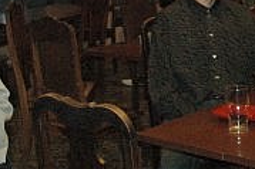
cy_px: -34
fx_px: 644
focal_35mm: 91
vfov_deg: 14.5
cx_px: 145
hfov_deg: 22.4
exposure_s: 1/60
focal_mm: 18
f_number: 5
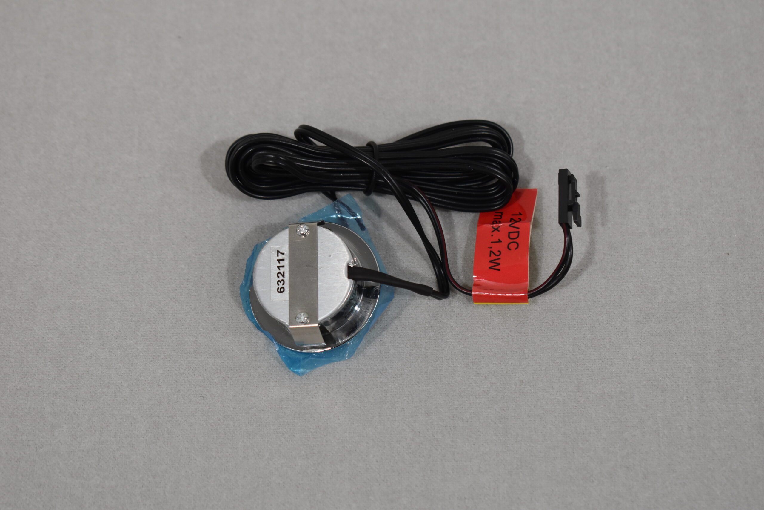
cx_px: 382
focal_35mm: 82
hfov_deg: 24.6
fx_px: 1751
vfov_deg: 16.6
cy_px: 255
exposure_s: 1/200
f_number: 5.6
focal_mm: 55
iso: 800
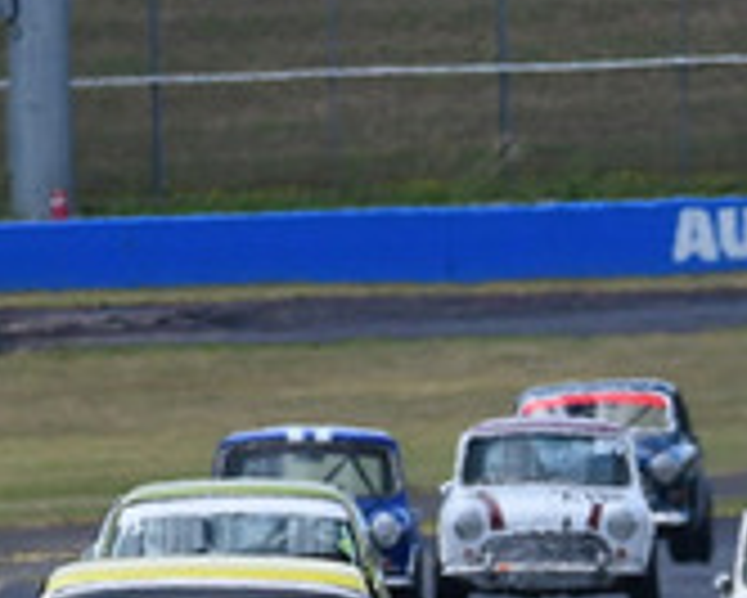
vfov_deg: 0.7
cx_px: 1184
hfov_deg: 0.9
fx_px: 48092
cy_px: 841
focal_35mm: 2174
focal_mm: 320
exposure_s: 1/640
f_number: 13
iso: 640
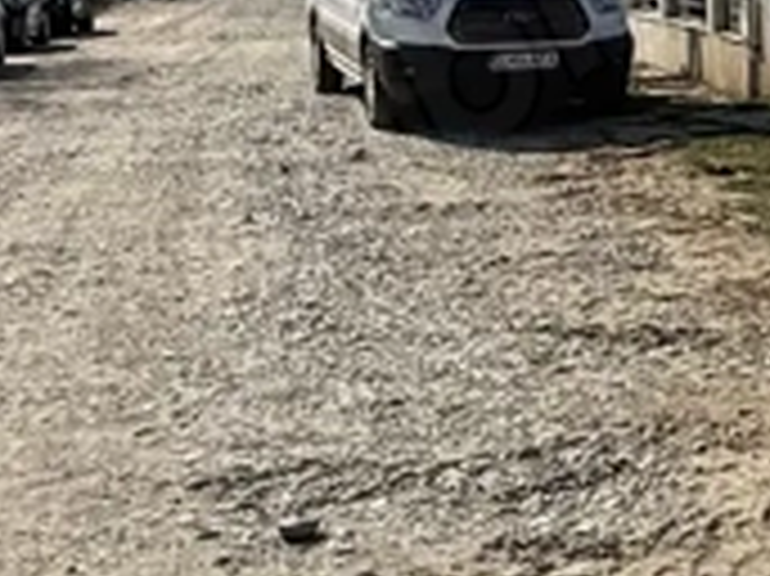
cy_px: 40
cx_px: 1162
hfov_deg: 20.4
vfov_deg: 17.7
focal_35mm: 82
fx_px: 1823
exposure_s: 1/3663
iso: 50
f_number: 2.2
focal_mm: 2.22
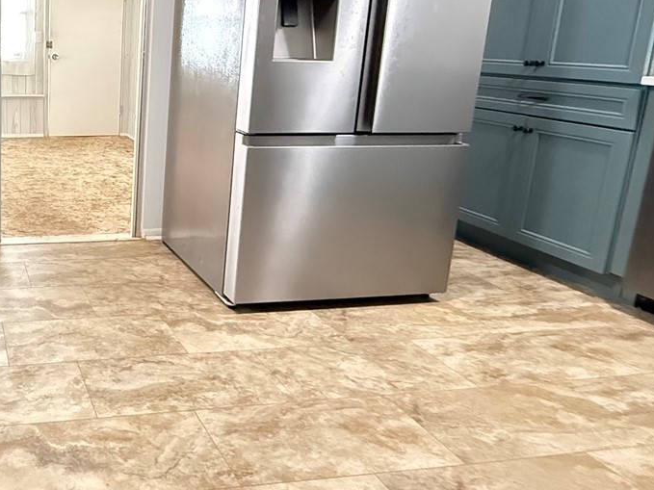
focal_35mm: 33
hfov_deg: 49.1
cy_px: 159
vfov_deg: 42.3
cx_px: 59
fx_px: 623
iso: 1250
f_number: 2.2
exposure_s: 1/40
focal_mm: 2.22
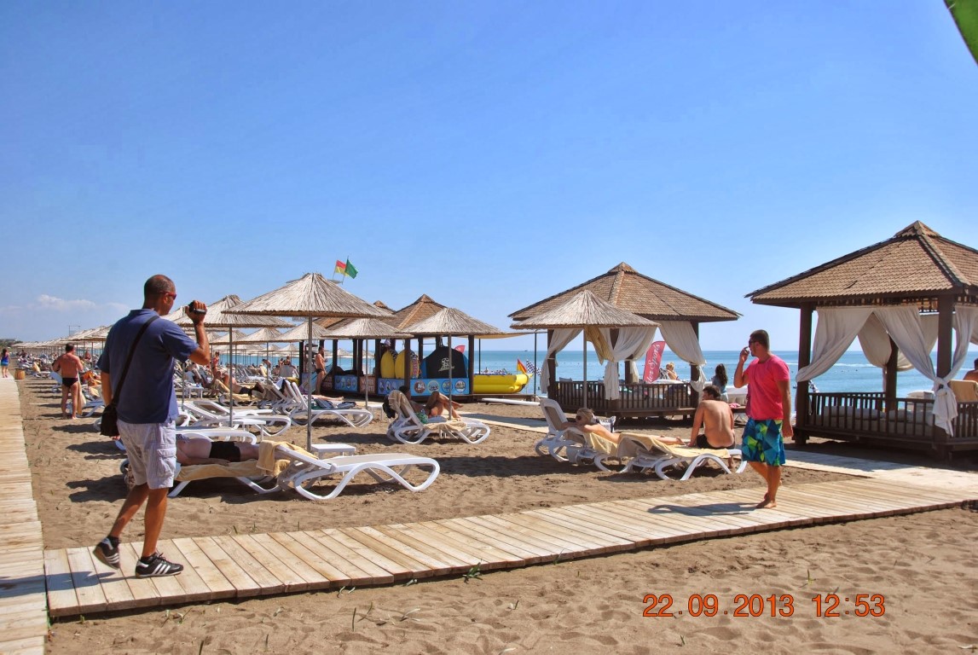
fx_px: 816
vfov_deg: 43.7
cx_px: 489
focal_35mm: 30
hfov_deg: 61.9
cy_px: 328
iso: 100
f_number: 9
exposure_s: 1/320
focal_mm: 20
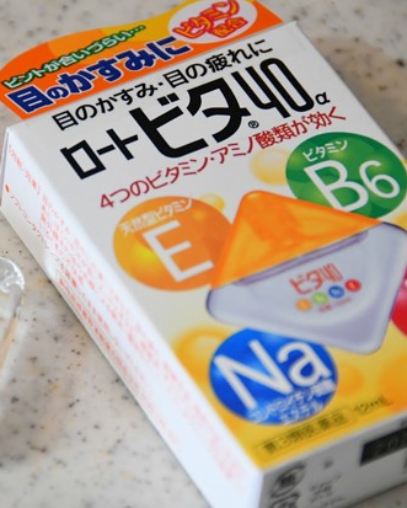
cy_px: 255
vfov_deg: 4.5
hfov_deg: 3.6
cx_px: 86
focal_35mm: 425
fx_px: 6392
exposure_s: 1/125
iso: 2500
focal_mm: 200
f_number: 5.6
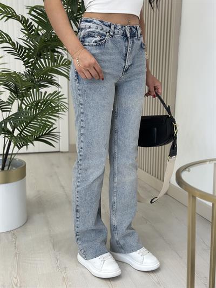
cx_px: 108
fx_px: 399
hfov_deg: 30.3
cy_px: 144
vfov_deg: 39.6
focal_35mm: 48
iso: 80
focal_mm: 6.86
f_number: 1.78
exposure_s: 1/269
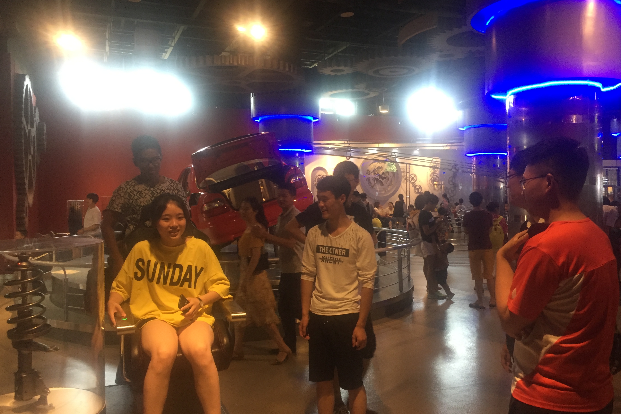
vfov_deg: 42.3
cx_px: 317
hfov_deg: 60.3
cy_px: 197
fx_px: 535
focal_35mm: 31
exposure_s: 1/33
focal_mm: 4.15
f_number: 2.2
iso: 200
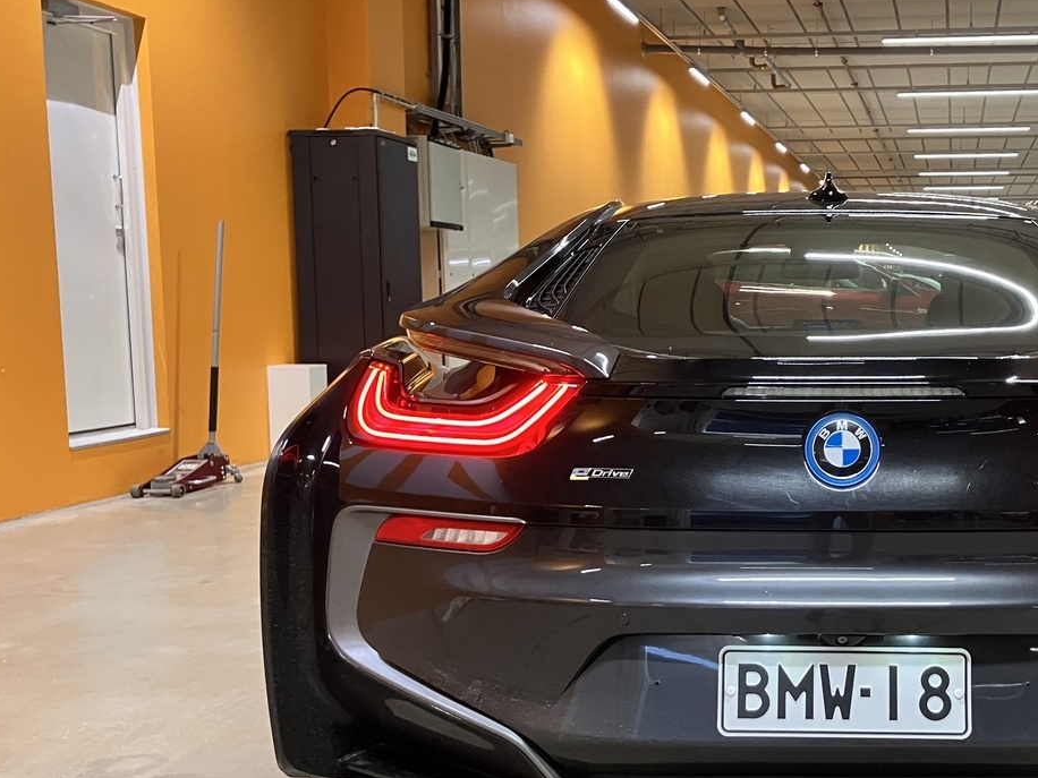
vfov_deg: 32.7
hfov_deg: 41.4
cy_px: 478
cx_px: 803
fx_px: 1319
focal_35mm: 44
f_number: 1.8
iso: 160
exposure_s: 1/58
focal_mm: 3.99
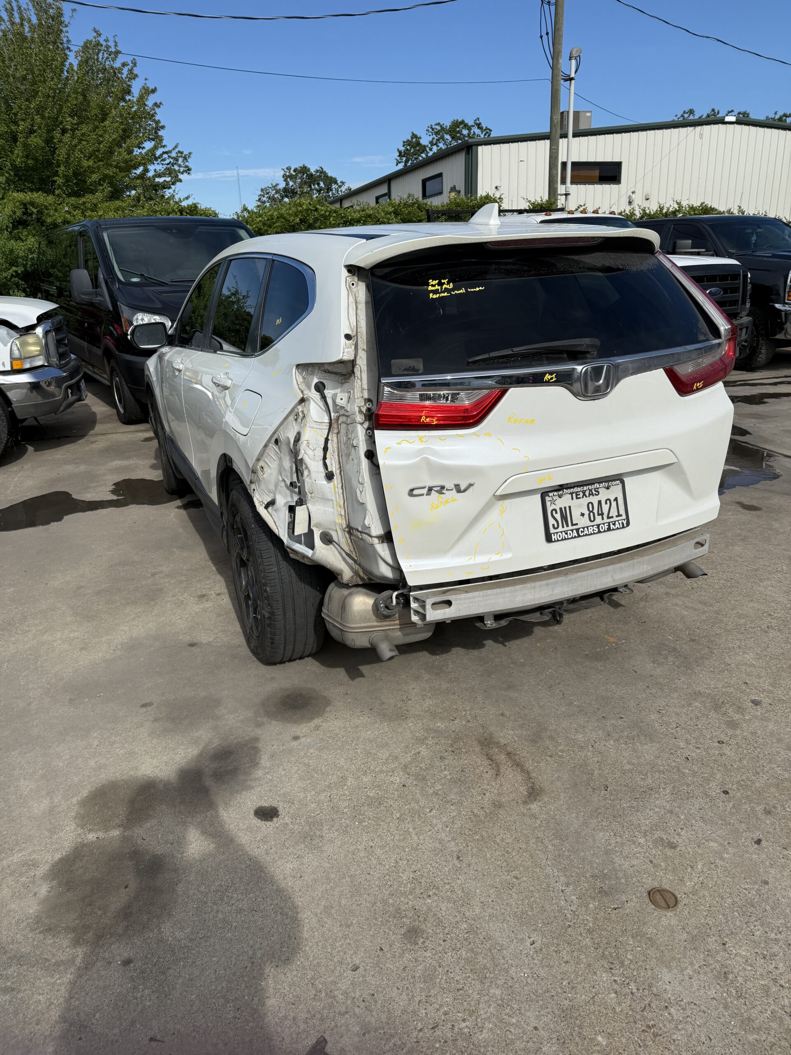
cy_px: 528
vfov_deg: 71.6
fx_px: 731
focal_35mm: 24
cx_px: 396
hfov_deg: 56.8
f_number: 1.78
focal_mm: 6.76
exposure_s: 1/5714
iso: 80
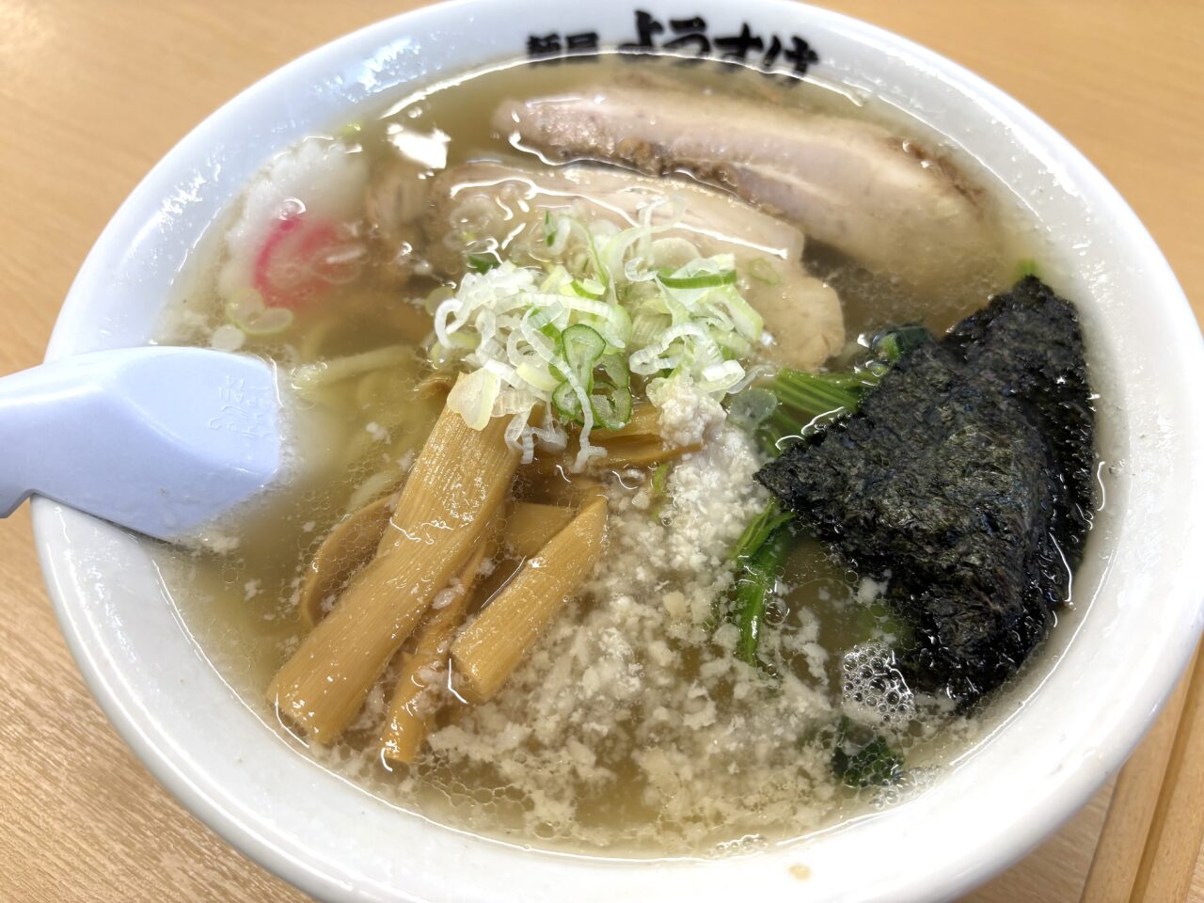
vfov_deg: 53.1
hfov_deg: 67.3
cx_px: 602
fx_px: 904
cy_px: 452
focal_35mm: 26
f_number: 1.6
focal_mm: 5.96
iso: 64
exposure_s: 1/100
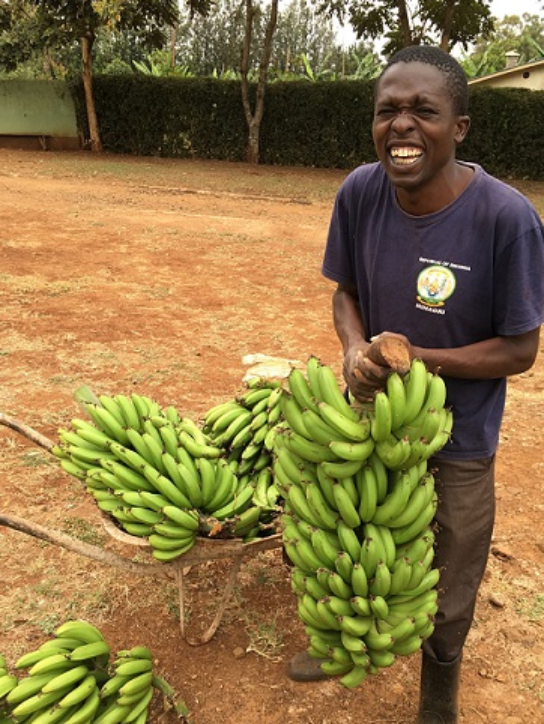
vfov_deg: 53.8
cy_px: 412
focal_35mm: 34
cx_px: 307
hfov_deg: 41.7
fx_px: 712
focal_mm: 4.15
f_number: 2.2
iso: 25
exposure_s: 1/212
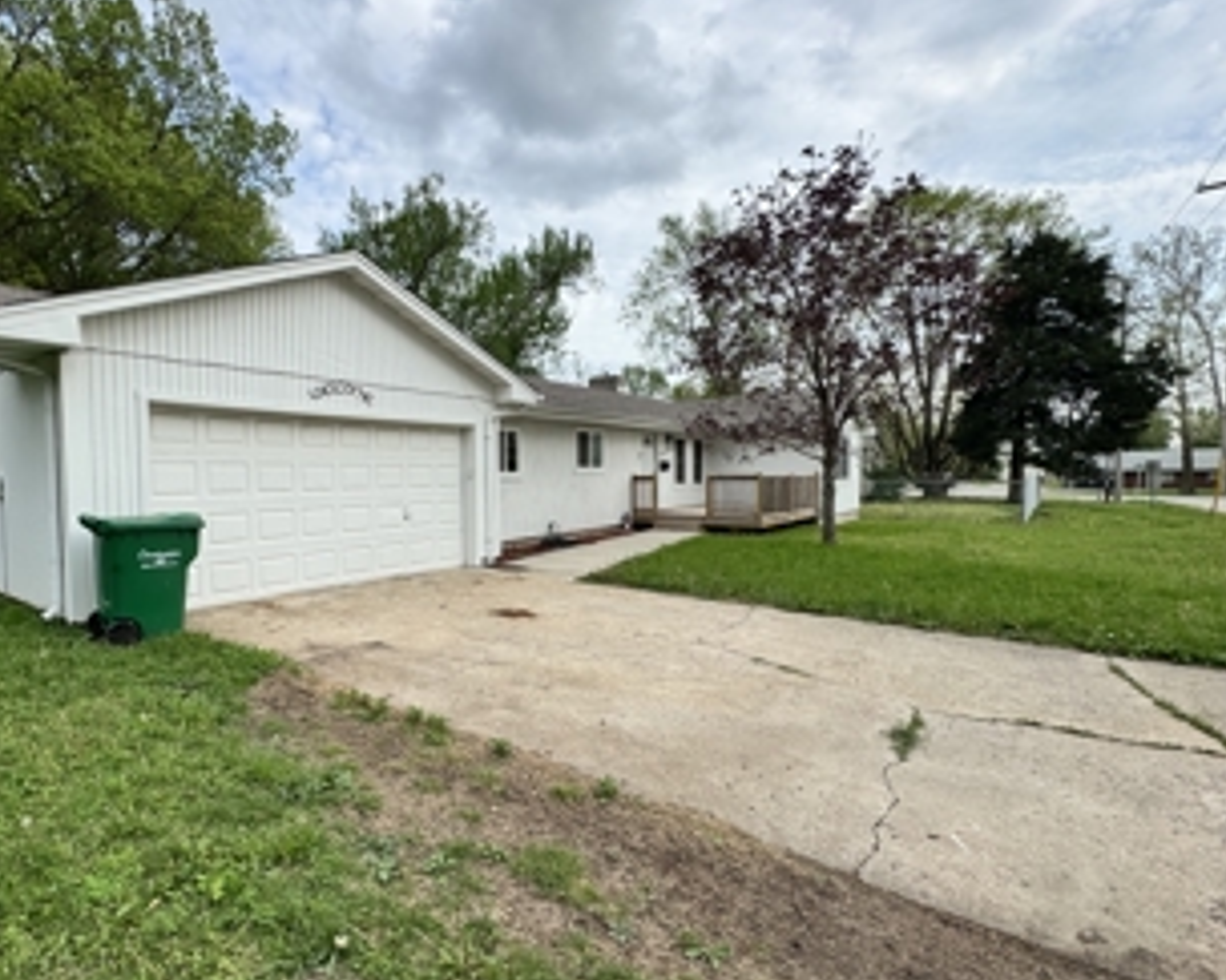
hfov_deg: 84.2
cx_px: 440
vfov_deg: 73.8
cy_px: 504
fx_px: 653
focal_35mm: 18
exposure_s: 1/646
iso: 50
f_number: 2.2
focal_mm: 2.22
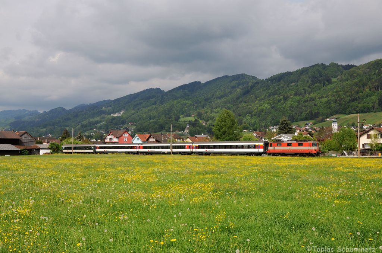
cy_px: 126
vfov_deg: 34.1
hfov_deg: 49.6
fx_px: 413
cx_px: 191
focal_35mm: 39
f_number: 9
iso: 200
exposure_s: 1/640
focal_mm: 26
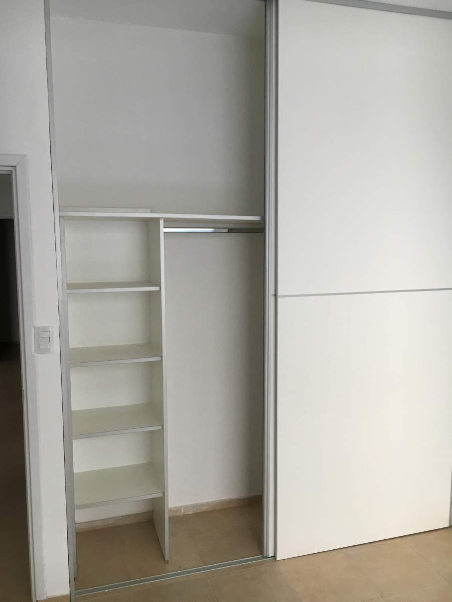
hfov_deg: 48.2
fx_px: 505
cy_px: 301
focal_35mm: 29
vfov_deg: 61.7
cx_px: 226
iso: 40
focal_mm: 4.15
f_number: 2.2
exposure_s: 1/33
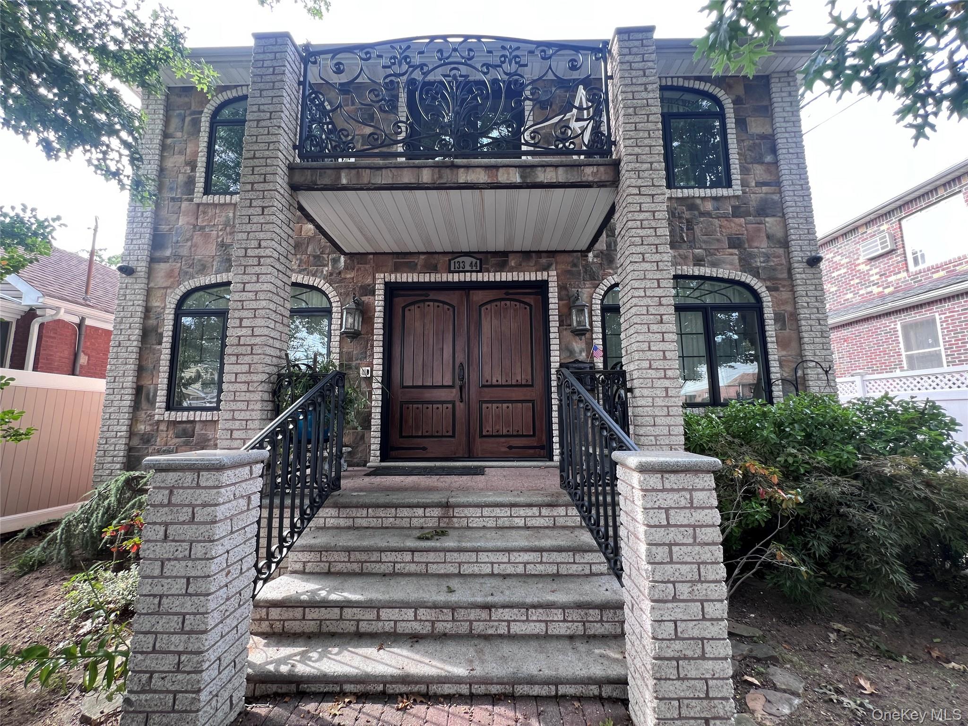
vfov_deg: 89.9
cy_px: 363
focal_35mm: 13
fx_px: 364
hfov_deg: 106.2
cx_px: 484
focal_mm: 1.57
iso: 64
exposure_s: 1/99
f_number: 1.8
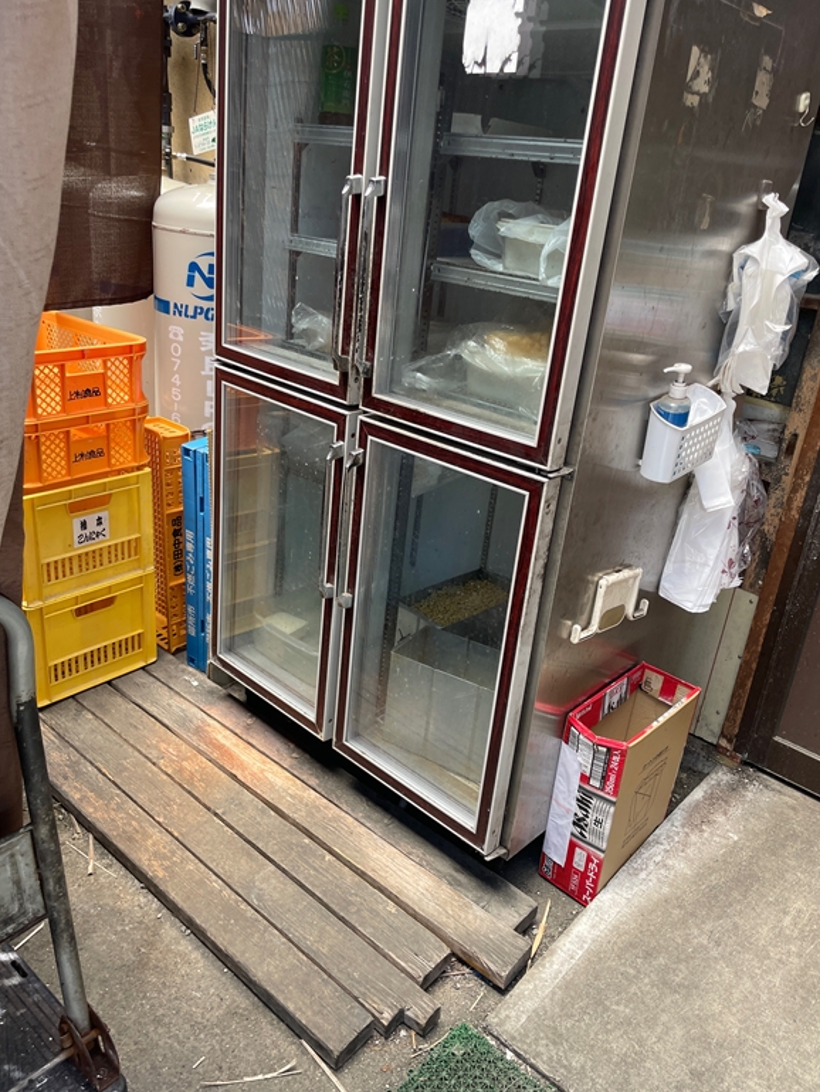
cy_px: 546
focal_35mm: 27
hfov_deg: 51.4
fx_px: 852
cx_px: 409
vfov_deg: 65.3
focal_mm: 4.2
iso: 32
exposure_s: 1/456
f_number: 1.6
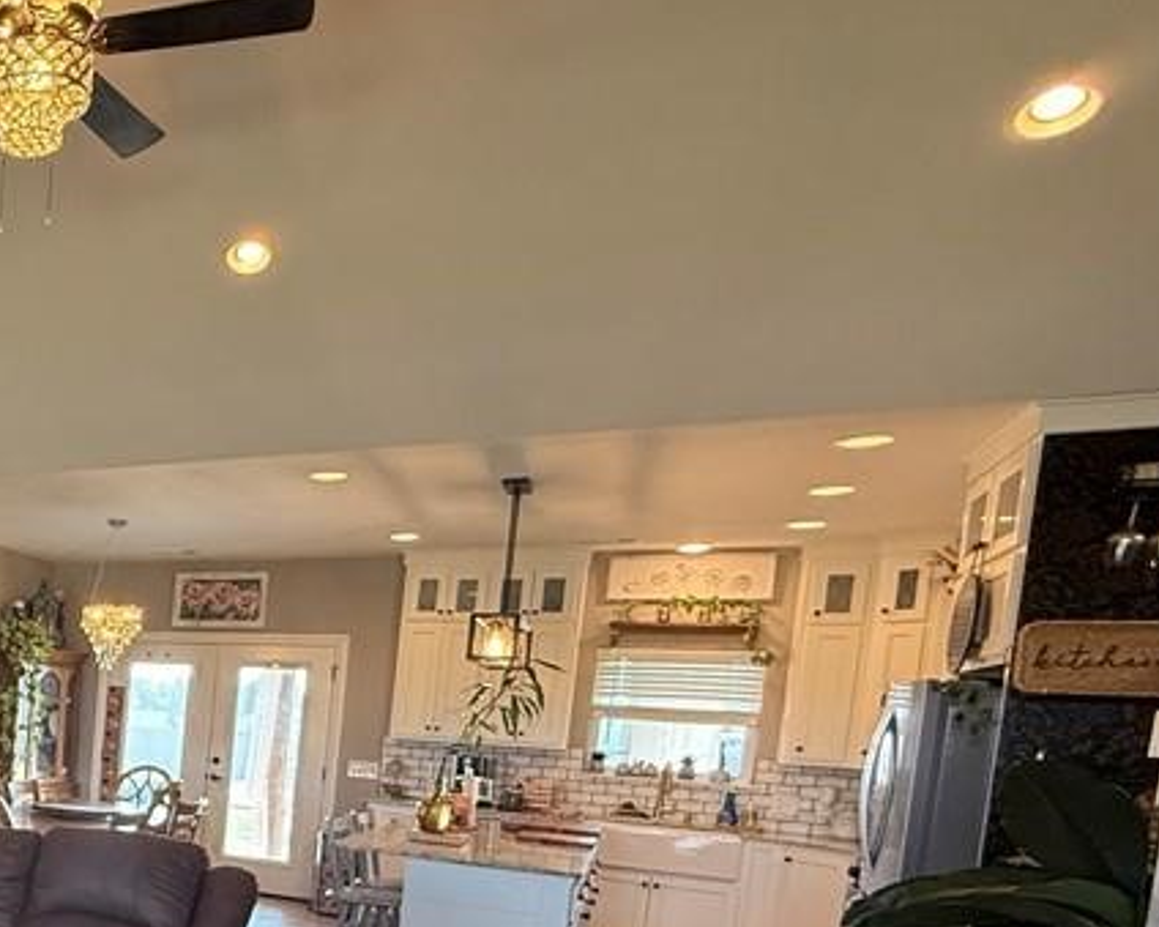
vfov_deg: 42.0
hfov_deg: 40.2
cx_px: -200
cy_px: 779
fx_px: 1132
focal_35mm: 33
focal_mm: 2.22
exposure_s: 1/120
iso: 400
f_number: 2.2
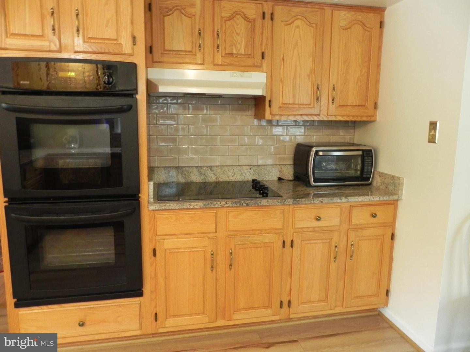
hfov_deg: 67.3
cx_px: 235
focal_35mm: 26
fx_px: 353
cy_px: 176
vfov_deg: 53.1
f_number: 2.8
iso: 400
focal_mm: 4.6
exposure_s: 1/11.4
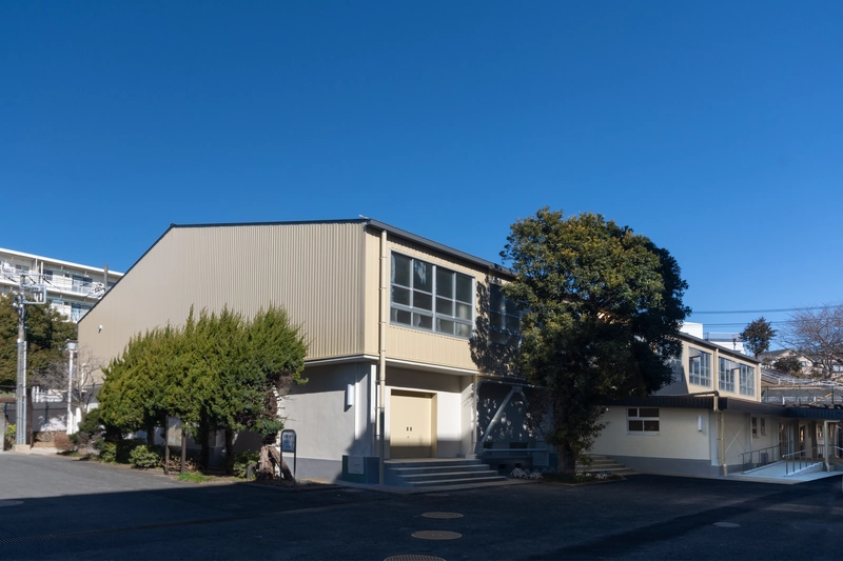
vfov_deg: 56.1
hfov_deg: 77.3
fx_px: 527
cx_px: 422
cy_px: 280
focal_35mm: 22
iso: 200
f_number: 11
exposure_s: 1/60
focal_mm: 15
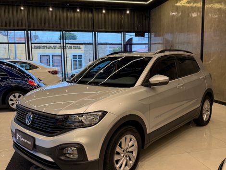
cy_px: 85
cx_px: 113
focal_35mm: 24
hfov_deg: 71.5
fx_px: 157
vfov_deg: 56.9
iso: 125
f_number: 1.78
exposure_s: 1/60
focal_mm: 6.76
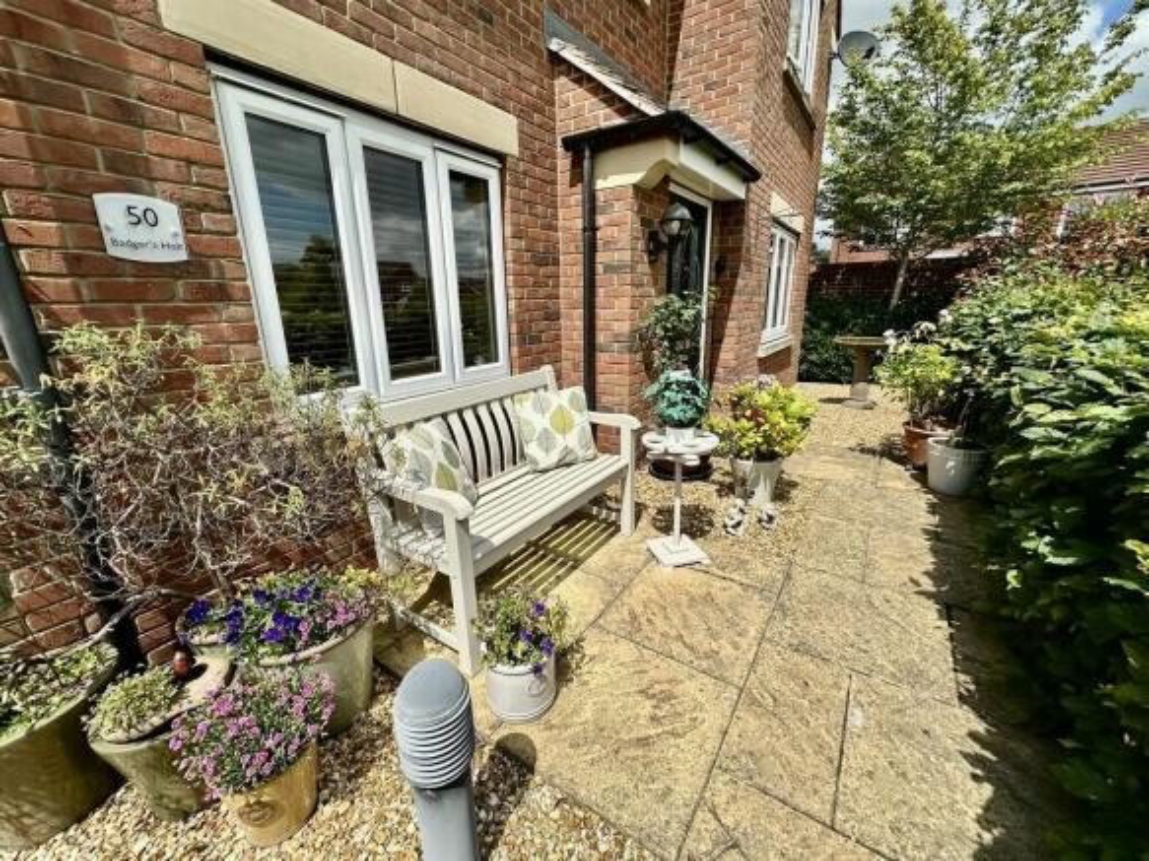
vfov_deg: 85.7
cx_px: 574
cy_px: 430
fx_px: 465
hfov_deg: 102.1
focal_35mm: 14
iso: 50
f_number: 2.2
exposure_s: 1/3401
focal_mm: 2.22
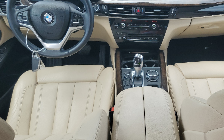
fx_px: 226
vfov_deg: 34.4
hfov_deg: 52.2
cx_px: 139
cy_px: 71
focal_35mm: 37
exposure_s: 1/476
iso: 50
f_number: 1.5
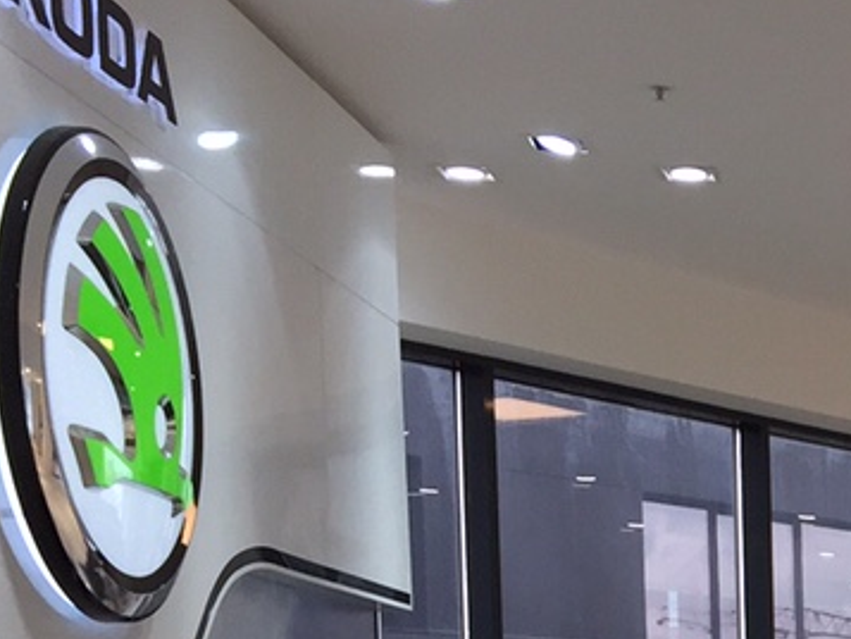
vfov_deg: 13.3
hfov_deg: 16.9
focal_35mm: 104
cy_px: 1006
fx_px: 2558
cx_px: 1323
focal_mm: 4.15
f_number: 2.2
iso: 50
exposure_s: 1/100
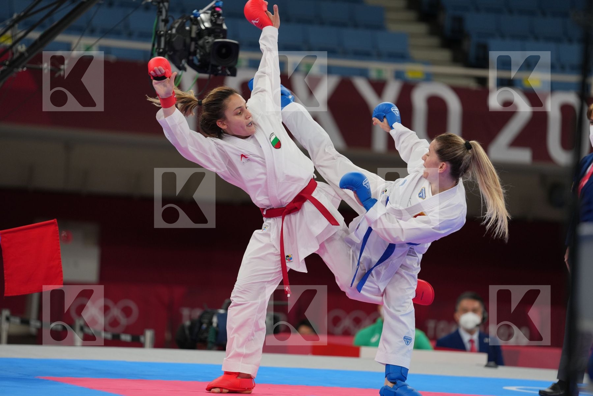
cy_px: 198
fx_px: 3294
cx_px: 296
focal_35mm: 200
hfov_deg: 10.3
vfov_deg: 6.9
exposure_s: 1/1000
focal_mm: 200
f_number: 2.8
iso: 640
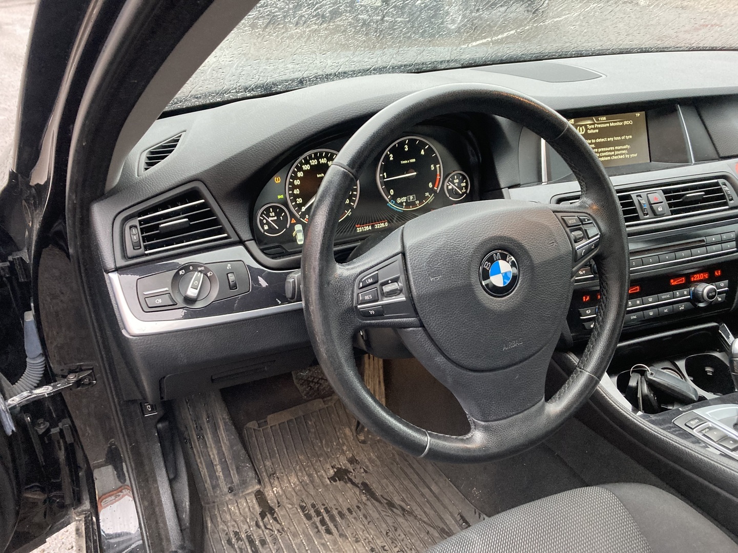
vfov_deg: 49.7
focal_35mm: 28
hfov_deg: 63.4
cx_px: 369
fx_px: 597
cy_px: 276
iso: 320
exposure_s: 1/55
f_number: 1.8
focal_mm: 3.99
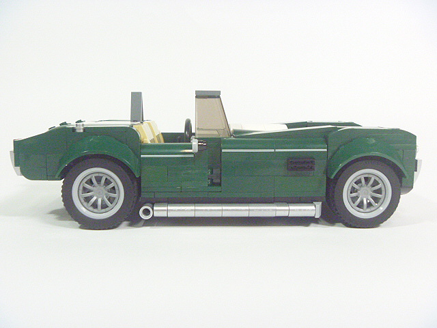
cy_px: 164
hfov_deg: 52.6
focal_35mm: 35
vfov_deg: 40.7
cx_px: 218
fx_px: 442
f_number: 3.5
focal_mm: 6.3
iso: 800
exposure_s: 1/60
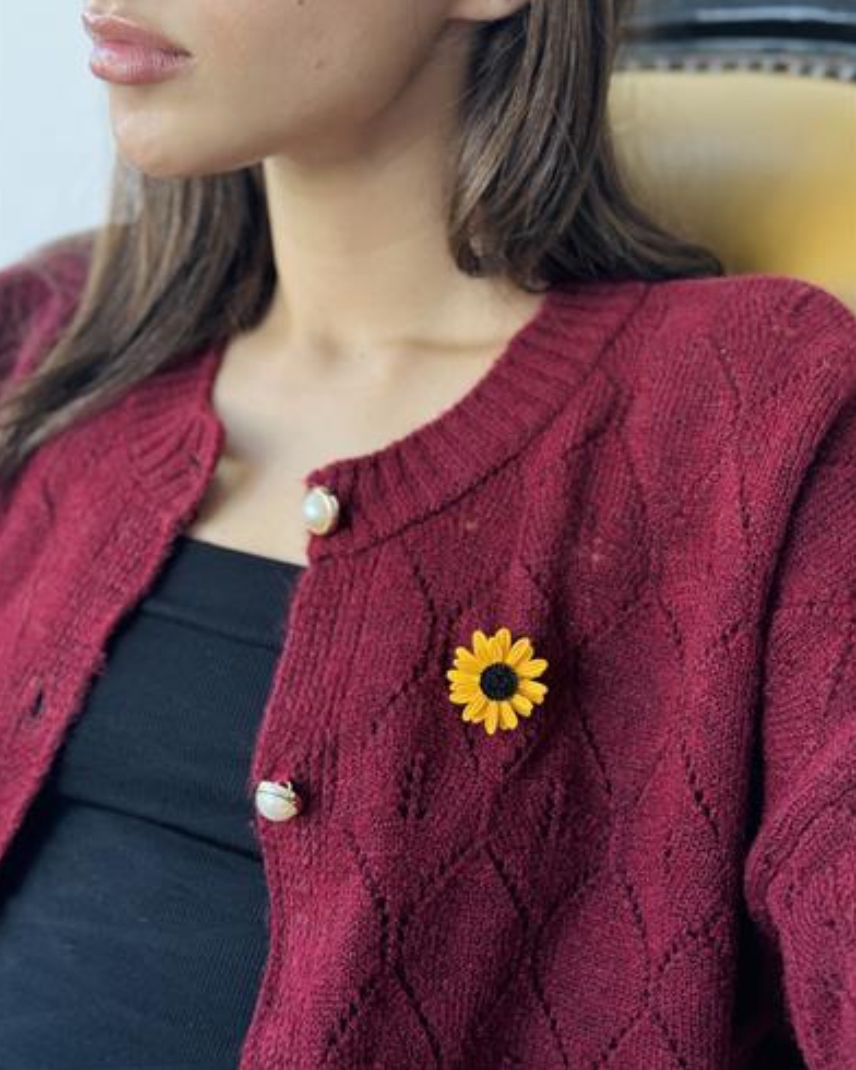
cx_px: 424
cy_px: 490
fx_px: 1615
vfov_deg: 36.6
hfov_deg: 29.7
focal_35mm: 51
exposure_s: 1/72
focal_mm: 6.76
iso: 100
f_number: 1.78
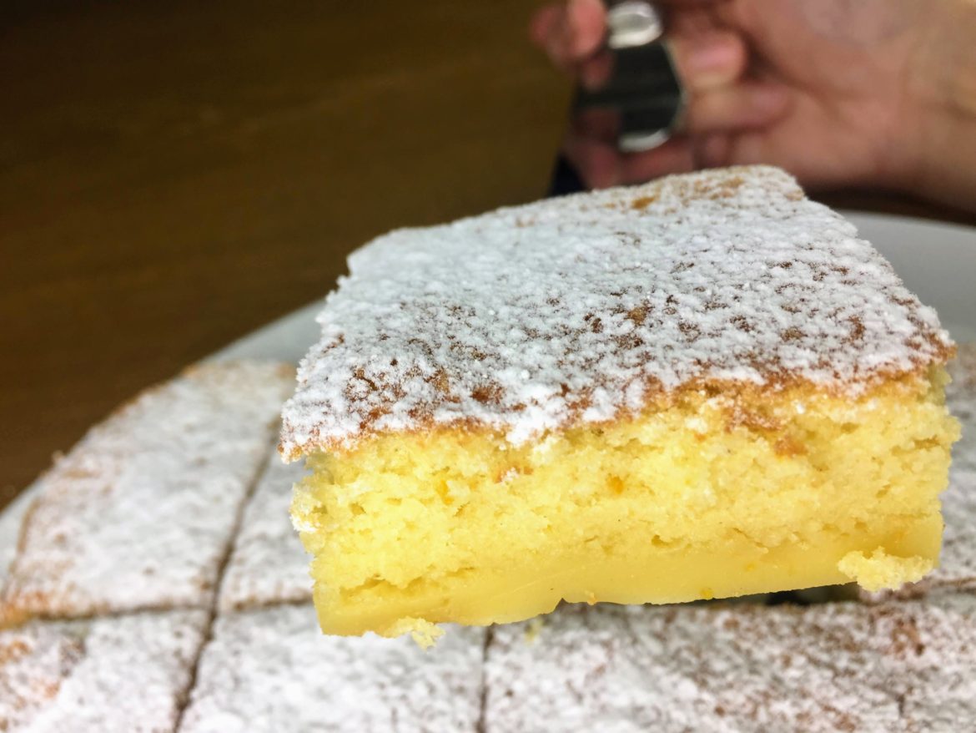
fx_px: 818
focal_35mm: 29
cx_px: 488
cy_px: 366
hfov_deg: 61.6
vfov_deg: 48.2
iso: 32
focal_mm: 4.15
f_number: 2.2
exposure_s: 1/278
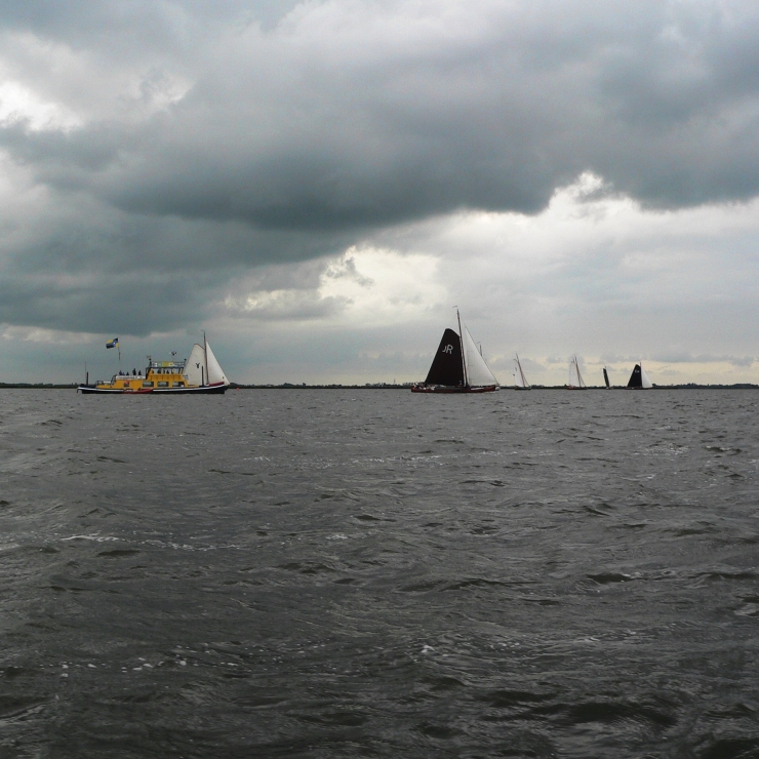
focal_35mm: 43
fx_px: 1067
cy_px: 381
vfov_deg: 39.2
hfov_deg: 39.1
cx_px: 342
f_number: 4
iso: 80
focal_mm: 6
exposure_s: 1/320
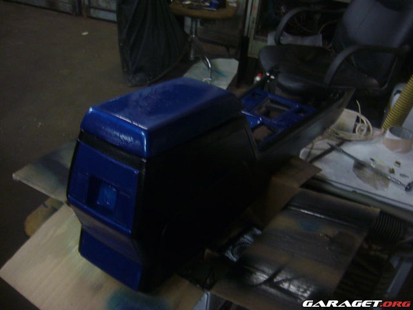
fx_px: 418
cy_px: 155
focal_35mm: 35
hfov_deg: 52.6
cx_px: 206
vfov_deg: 40.7
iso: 200
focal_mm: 5.8
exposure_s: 1/8
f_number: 2.8
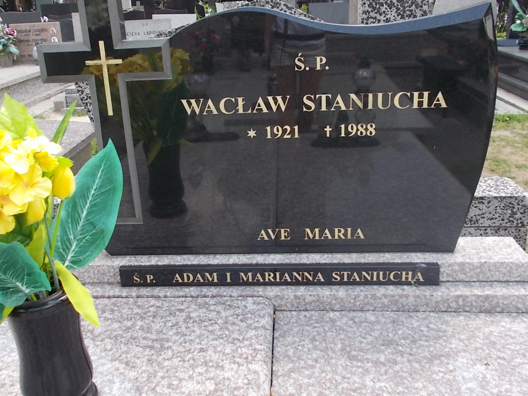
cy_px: 161
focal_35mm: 34
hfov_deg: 53.9
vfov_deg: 41.6
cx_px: 248
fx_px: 519
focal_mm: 4.6
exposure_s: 1/200
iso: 80
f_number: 3.2
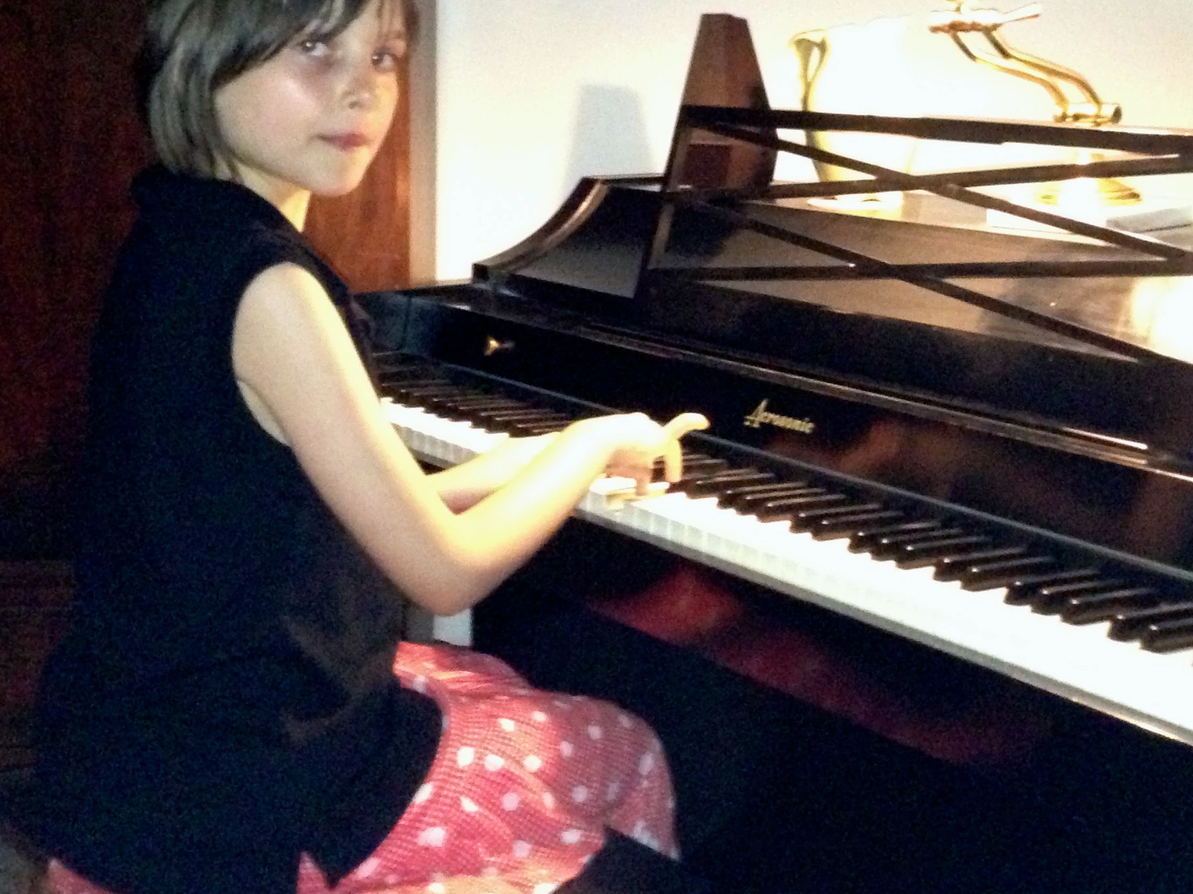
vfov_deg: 24.3
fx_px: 2033
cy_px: 127
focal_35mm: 59
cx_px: 816
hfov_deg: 32.4
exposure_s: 1/16
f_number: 2.4
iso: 800
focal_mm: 4.13
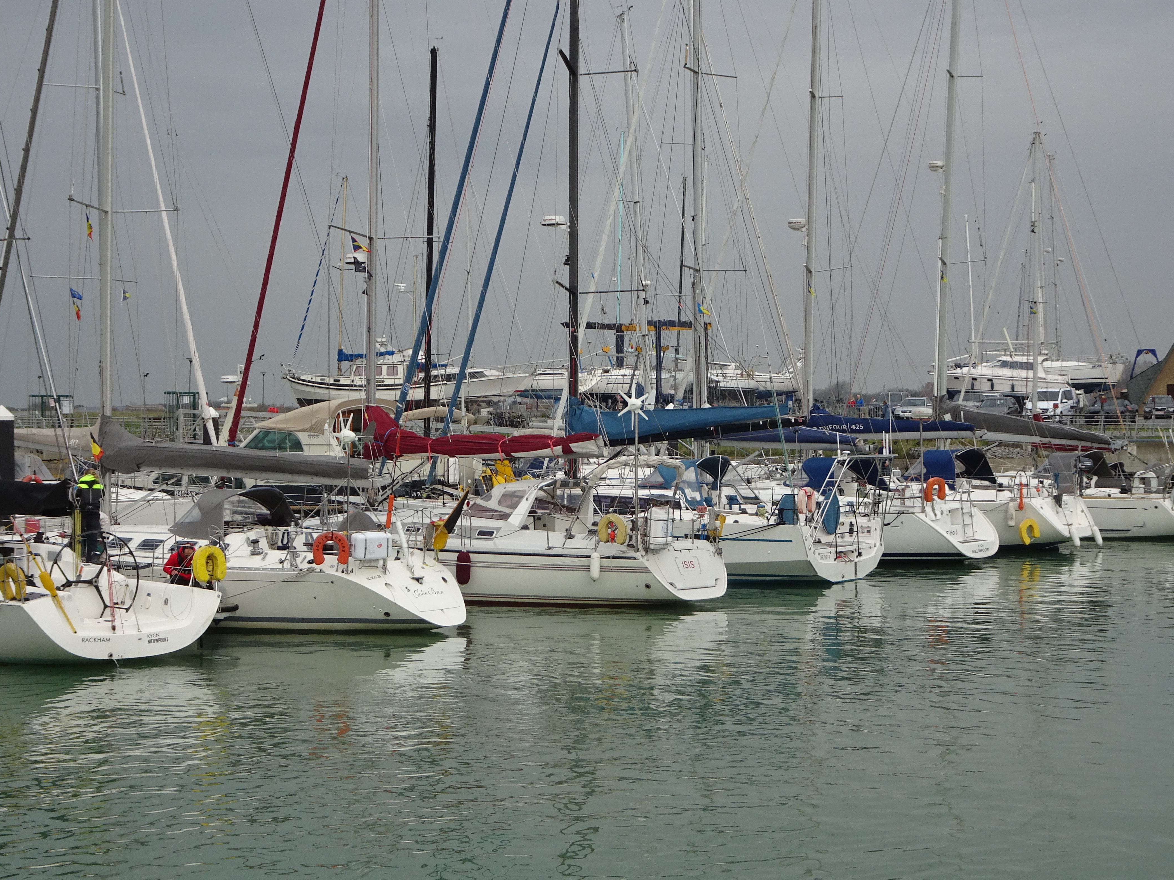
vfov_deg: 23.3
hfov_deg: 30.7
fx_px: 2136
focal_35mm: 63
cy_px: 418
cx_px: 611
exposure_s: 1/500
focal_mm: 9.18
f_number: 4.5
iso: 80
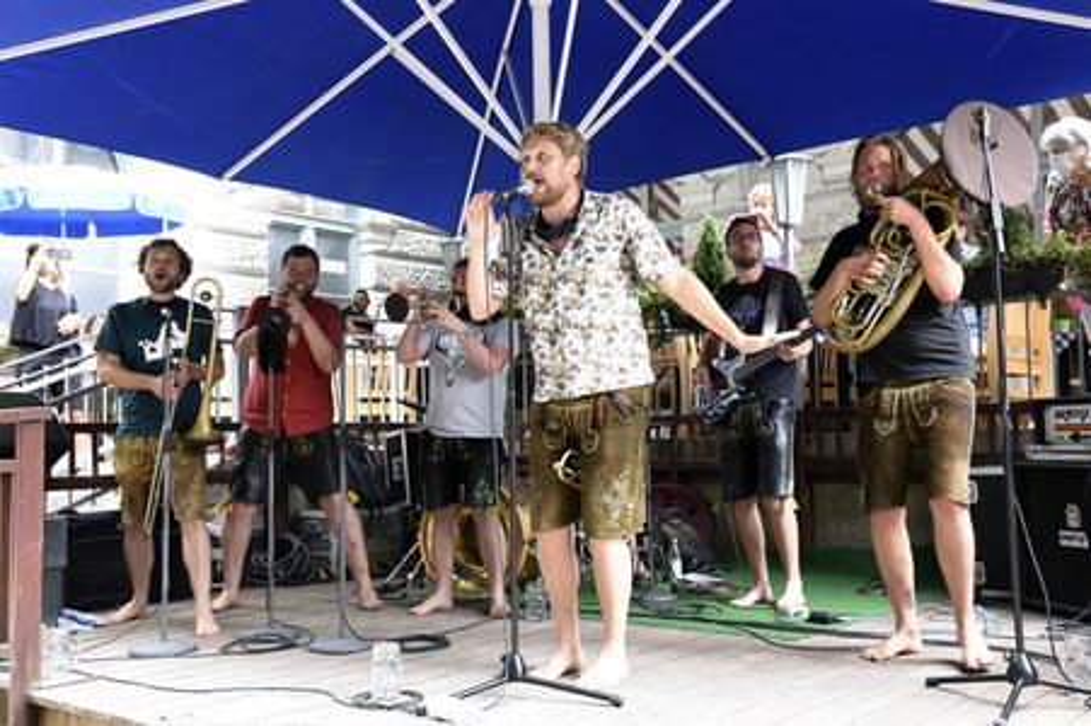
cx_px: 546
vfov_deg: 35.0
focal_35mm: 38
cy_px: 363
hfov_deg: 50.7
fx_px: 1151
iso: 1250
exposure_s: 1/80
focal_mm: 38
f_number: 6.3
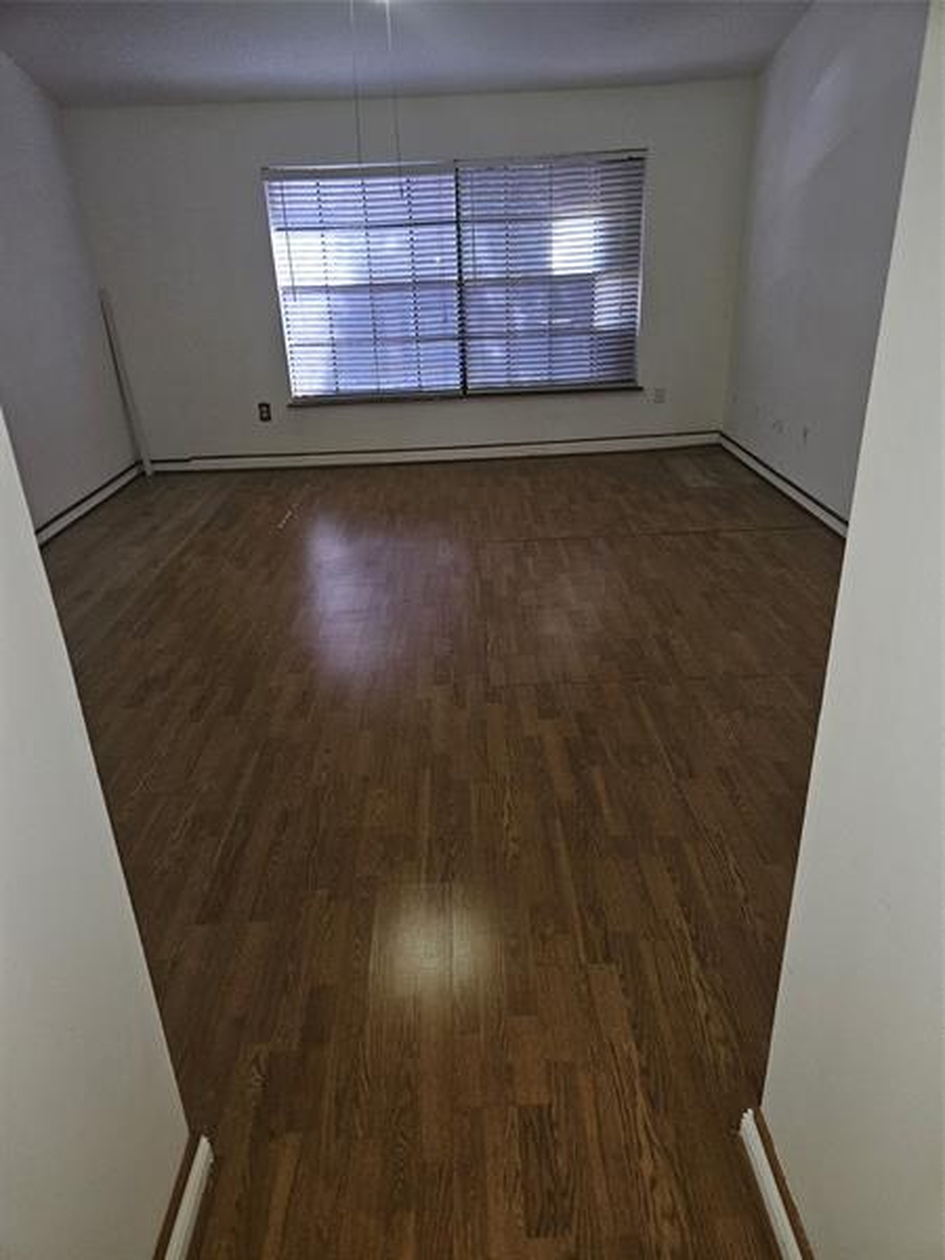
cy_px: 630
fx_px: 837
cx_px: 472
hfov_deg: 58.9
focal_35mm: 23
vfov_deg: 73.9
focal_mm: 5.4
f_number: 1.8
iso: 125
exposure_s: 1/20
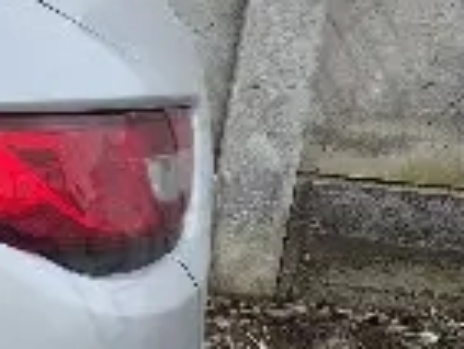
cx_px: -1086
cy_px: 63
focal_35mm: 163
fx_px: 2187
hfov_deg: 8.9
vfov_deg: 9.1
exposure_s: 1/250
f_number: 1.8
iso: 25
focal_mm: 5.4
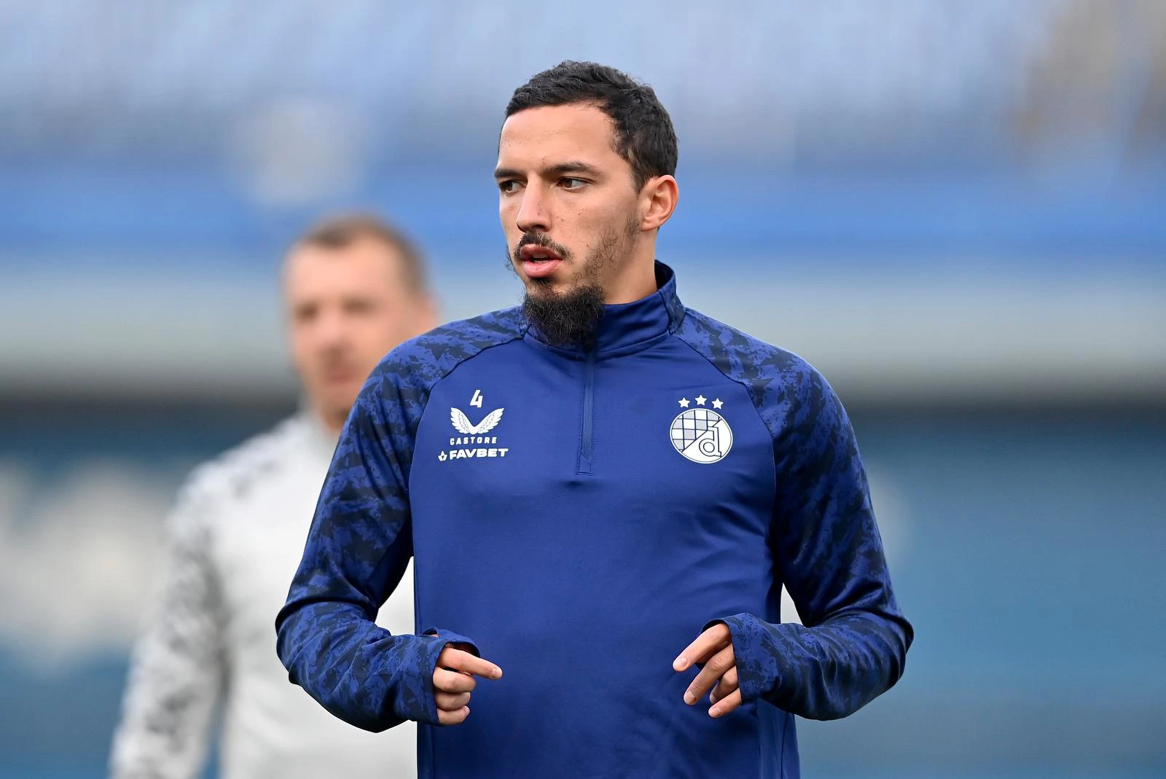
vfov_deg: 3.4
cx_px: 583
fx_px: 12963
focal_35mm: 400
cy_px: 390
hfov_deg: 5.2
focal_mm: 400
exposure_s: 1/2000
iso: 1250
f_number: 2.8
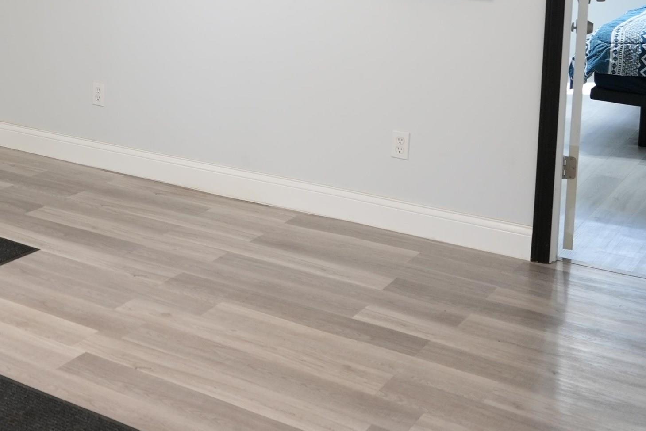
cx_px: 22
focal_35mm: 61
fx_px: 1095
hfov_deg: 30.8
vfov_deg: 21.6
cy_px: 17
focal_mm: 29
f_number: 4
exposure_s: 1/25
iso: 800
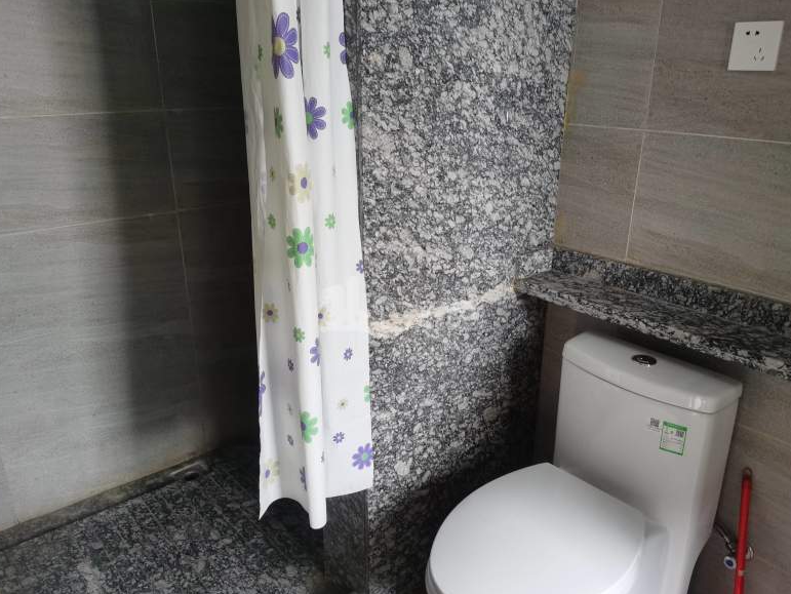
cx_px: 396
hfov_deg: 63.4
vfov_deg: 49.8
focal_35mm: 28
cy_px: 305
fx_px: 640
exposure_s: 1/33.3
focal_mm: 5.56
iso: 320
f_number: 1.6
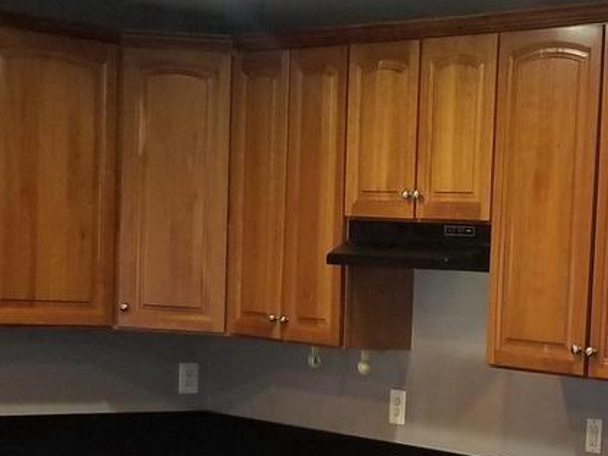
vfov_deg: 16.3
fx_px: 1564
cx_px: 648
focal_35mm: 89
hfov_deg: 21.0
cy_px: 434
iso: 160
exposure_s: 1/30
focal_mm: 4.25
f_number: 1.7
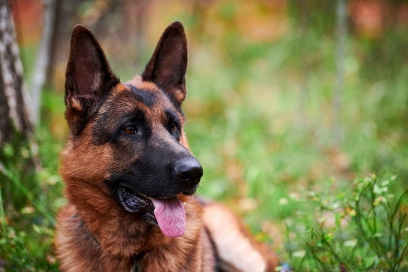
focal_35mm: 140
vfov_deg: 9.8
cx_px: 204
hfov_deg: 14.7
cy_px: 136
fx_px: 1587
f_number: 2.8
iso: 800
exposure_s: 1/400
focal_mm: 140
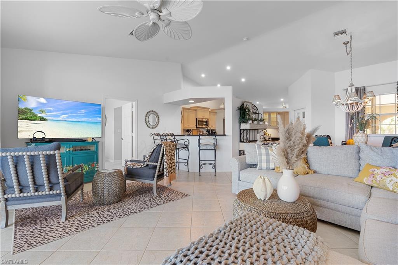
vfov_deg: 73.7
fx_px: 177
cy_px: 132
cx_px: 199
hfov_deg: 96.8
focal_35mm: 16
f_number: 9
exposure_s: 4
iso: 100
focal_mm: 16
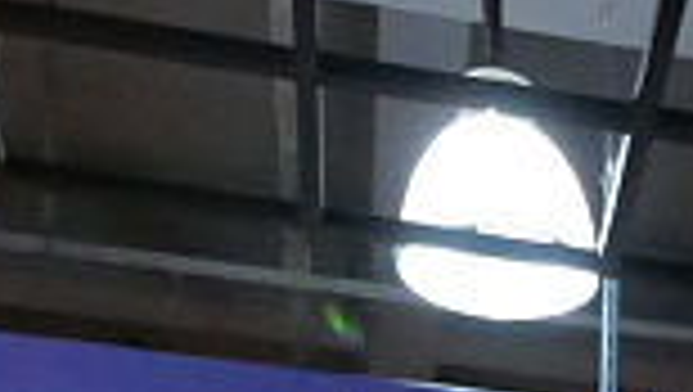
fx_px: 2189
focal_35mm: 119
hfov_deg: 16.6
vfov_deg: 7.9
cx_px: 981
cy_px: 1406
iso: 3200
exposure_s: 1/25
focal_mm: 7
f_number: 4
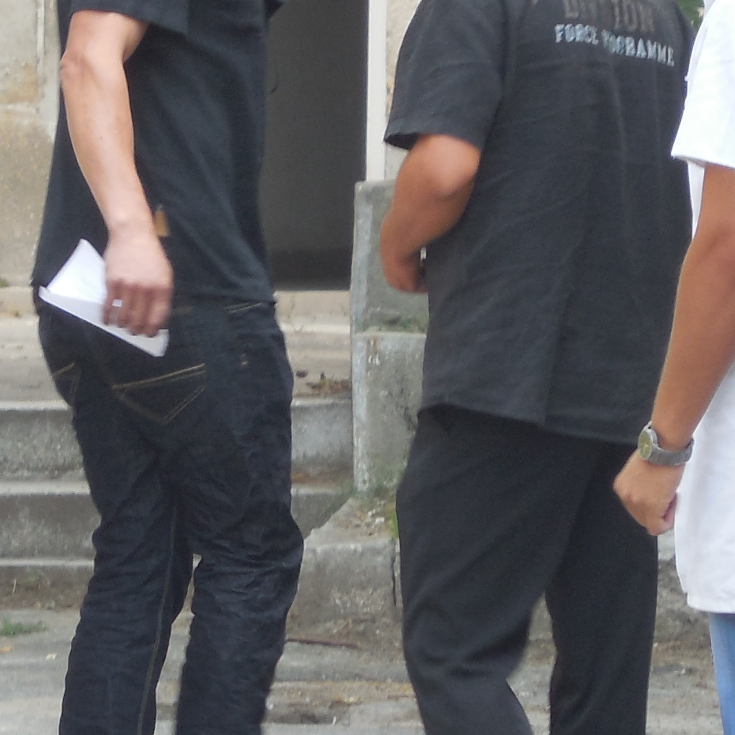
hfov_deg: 2.9
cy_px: 280
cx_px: 191
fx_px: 14750
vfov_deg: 2.9
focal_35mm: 614
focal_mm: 34.4
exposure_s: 1/50
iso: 125
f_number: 5
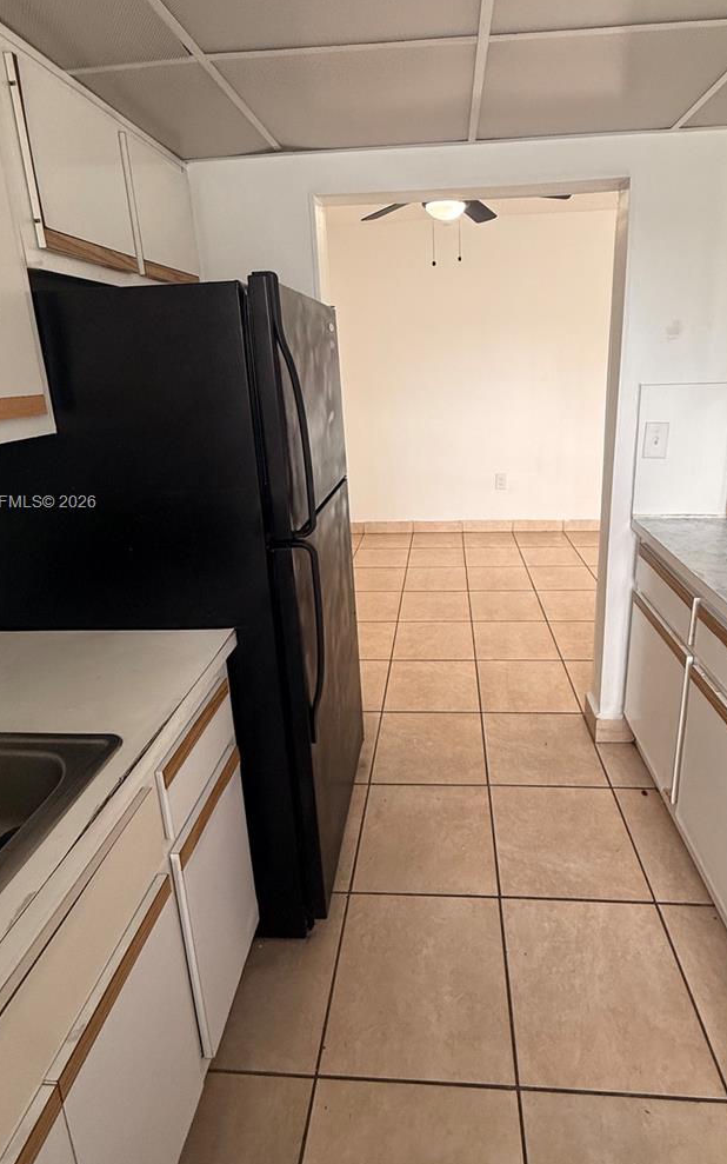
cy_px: 504
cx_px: 408
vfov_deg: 90.6
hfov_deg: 64.8
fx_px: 571
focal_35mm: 18
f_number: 2.2
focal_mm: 2.22
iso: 200
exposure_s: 1/120
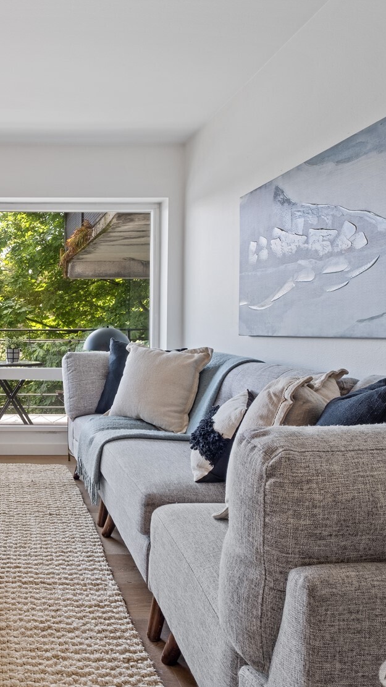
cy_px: 348
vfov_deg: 76.3
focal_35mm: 24
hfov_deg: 41.8
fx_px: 437
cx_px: 5
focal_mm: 10
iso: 160
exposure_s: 1/4
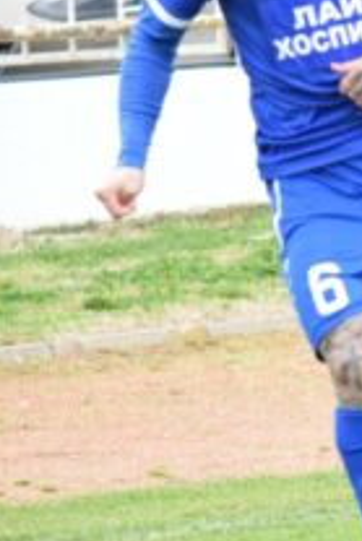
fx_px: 10254
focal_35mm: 681
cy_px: 192
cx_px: 609
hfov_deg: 2.0
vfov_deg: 3.0
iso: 1600
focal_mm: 150
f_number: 4.8
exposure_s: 1/800
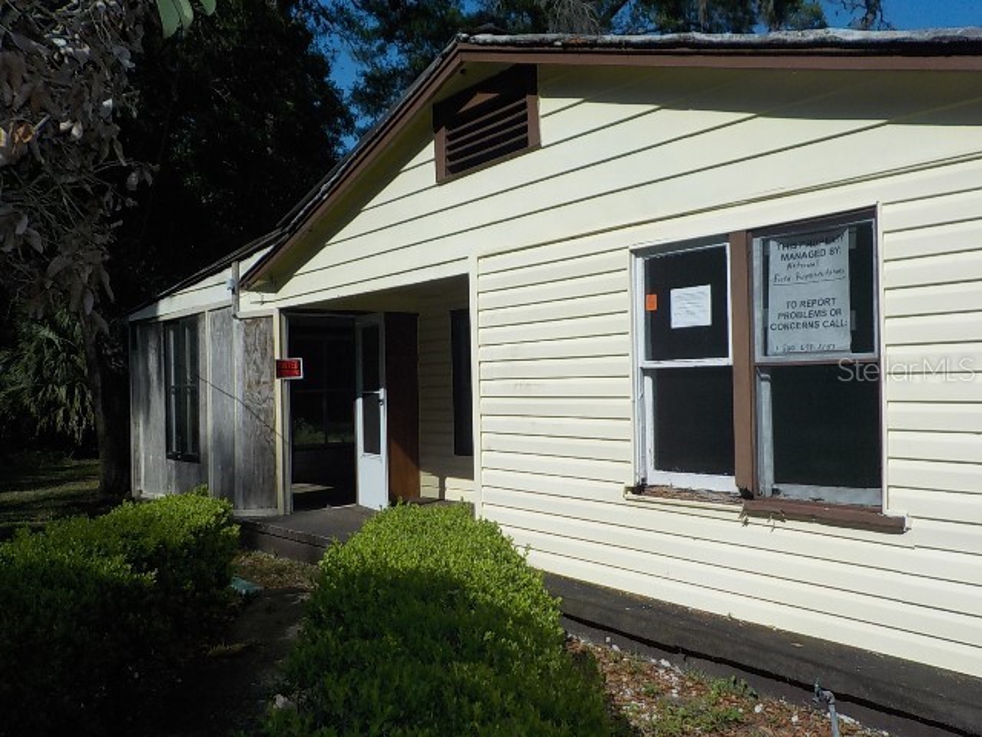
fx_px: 851
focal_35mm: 30
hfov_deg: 60.0
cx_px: 491
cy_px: 368
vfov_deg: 46.8
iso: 125
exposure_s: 1/800
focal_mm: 4.1
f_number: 6.6
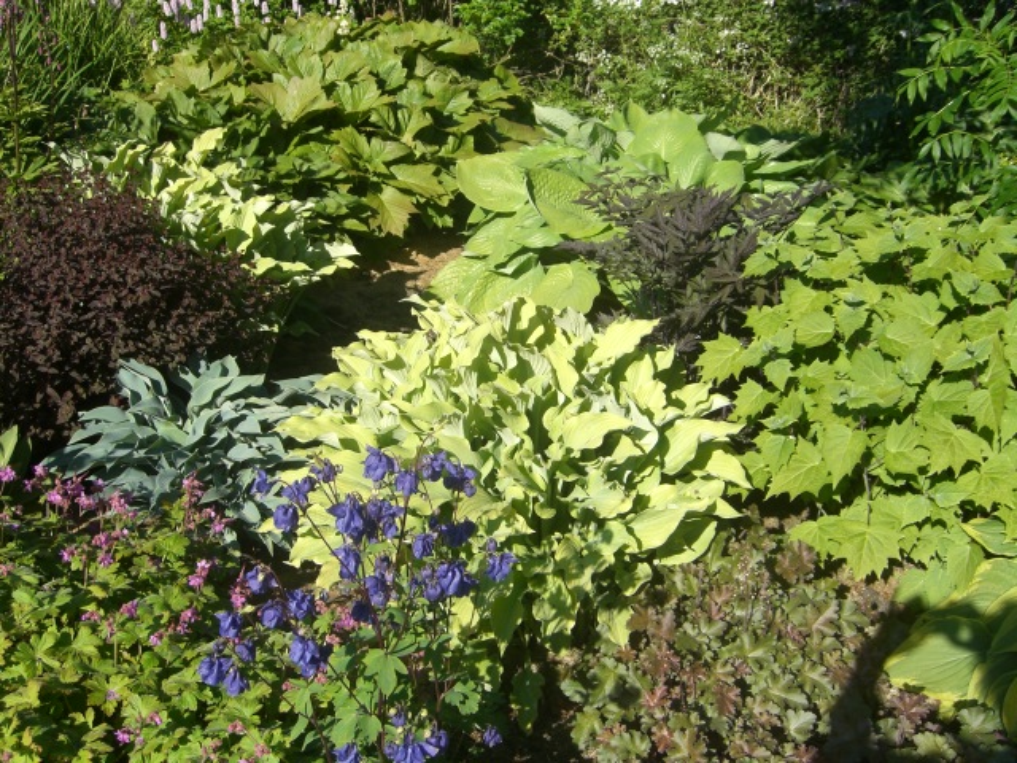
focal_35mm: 38
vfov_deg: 37.7
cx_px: 508
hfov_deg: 49.0
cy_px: 382
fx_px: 1116
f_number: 8
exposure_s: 1/125
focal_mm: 7.9
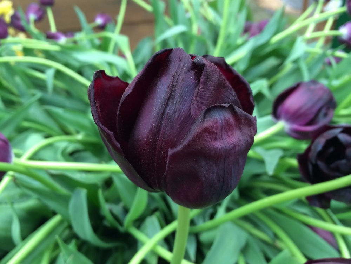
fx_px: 304
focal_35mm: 30
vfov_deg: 46.8
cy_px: 132
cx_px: 176
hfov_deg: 60.0
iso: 80
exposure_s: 1/30
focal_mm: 4.12
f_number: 2.2
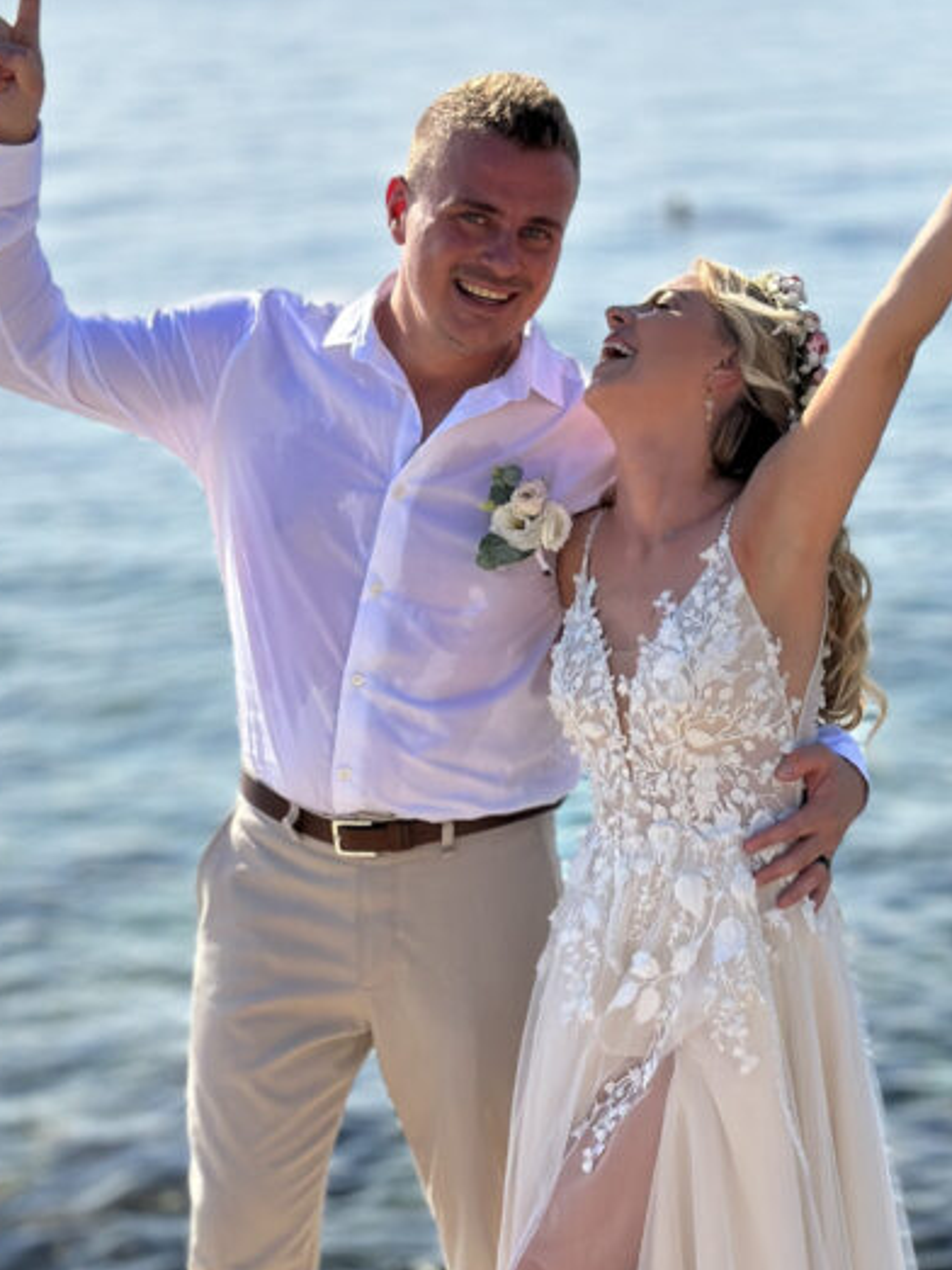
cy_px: 845
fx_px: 3448
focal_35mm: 94
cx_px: 488
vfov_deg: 20.8
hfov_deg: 15.7
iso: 80
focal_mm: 6.86
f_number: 1.78
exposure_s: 1/7634
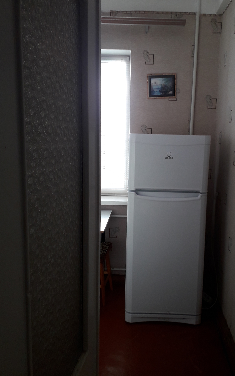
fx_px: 318
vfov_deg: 61.2
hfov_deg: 40.3
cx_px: 148
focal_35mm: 31
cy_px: 175
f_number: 1.9
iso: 80
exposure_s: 1/50
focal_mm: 3.6
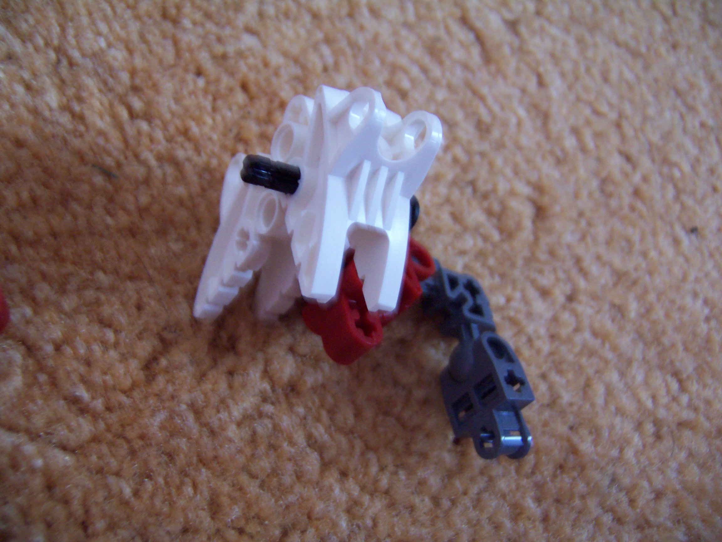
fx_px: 688
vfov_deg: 42.9
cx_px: 361
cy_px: 271
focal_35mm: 33
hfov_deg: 55.4
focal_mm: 5.5
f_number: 2.8
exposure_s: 1/8
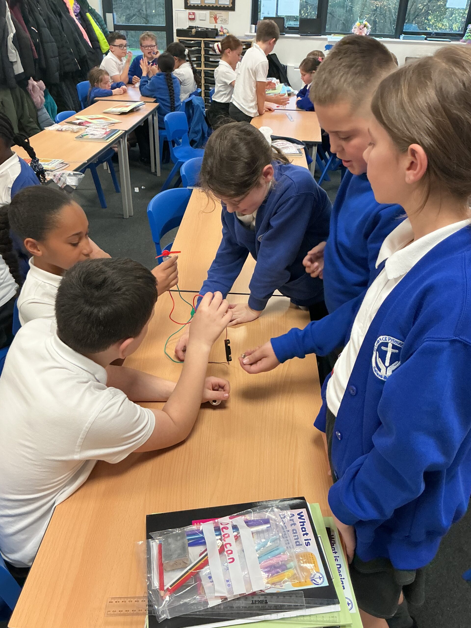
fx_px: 526
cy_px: 314
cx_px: 236
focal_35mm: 29
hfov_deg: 48.2
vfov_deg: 61.7
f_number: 1.8
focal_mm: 3
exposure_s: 1/60
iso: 125
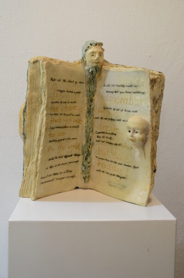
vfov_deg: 46.5
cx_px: 92
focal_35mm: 42
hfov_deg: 31.8
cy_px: 139
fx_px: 323
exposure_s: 1/5
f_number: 6.3
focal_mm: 28
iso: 100
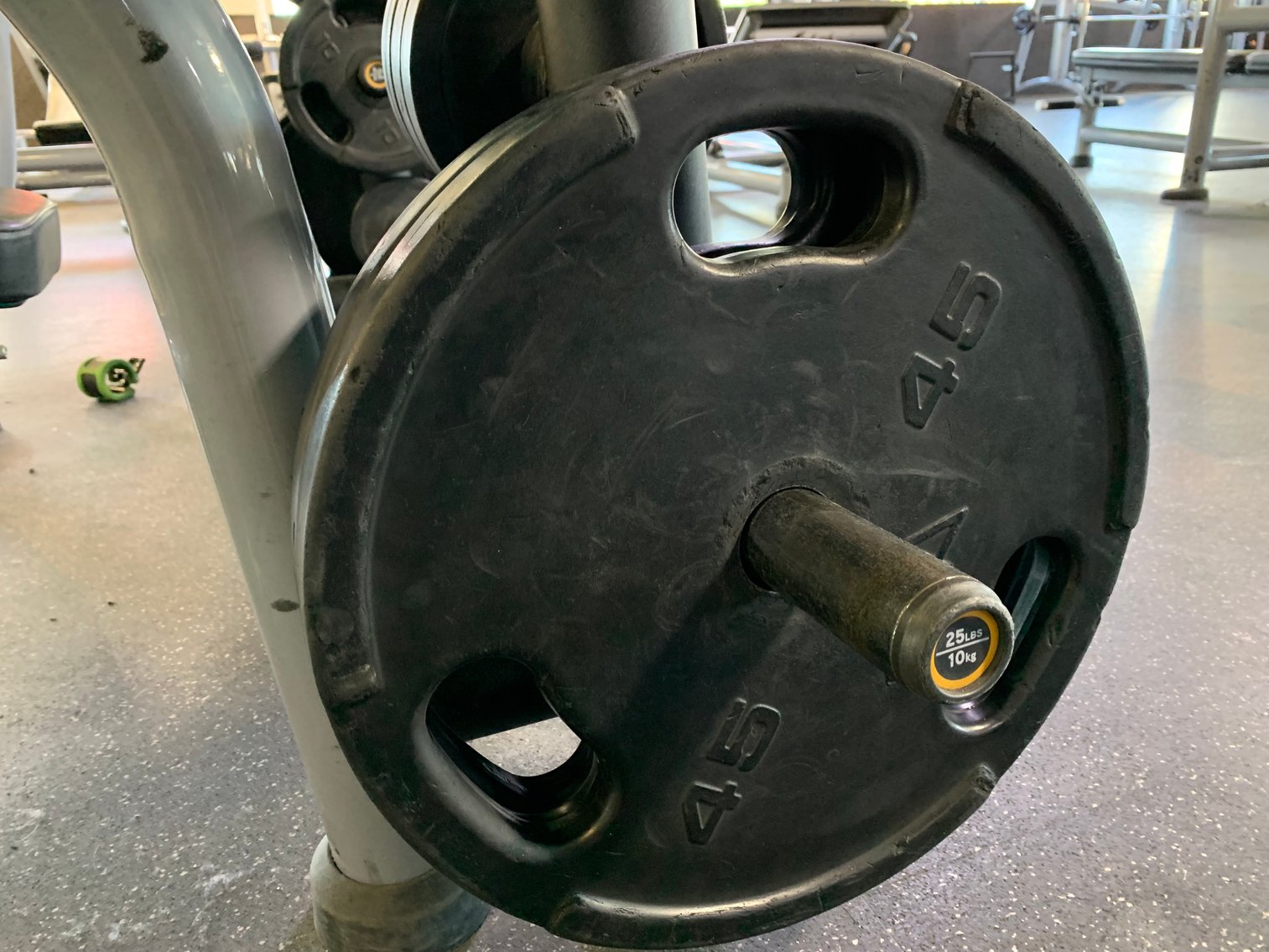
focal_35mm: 26
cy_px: 476
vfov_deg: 53.1
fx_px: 953
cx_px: 634
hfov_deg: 67.3
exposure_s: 1/30
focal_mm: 4.25
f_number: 1.8
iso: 640
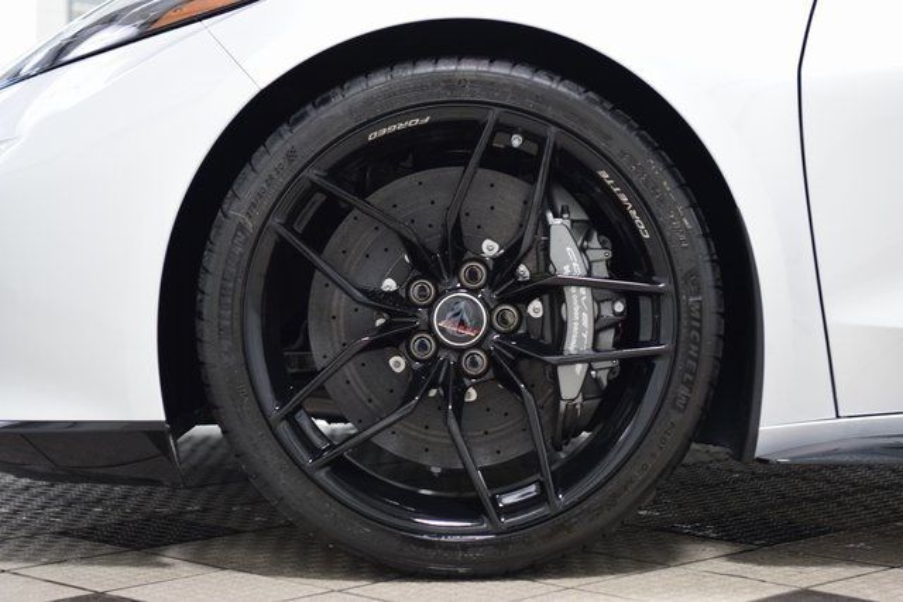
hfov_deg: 26.0
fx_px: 1957
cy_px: 301
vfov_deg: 17.5
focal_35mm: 78
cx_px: 452
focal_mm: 52
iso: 1600
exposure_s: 1/60
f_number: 3.5
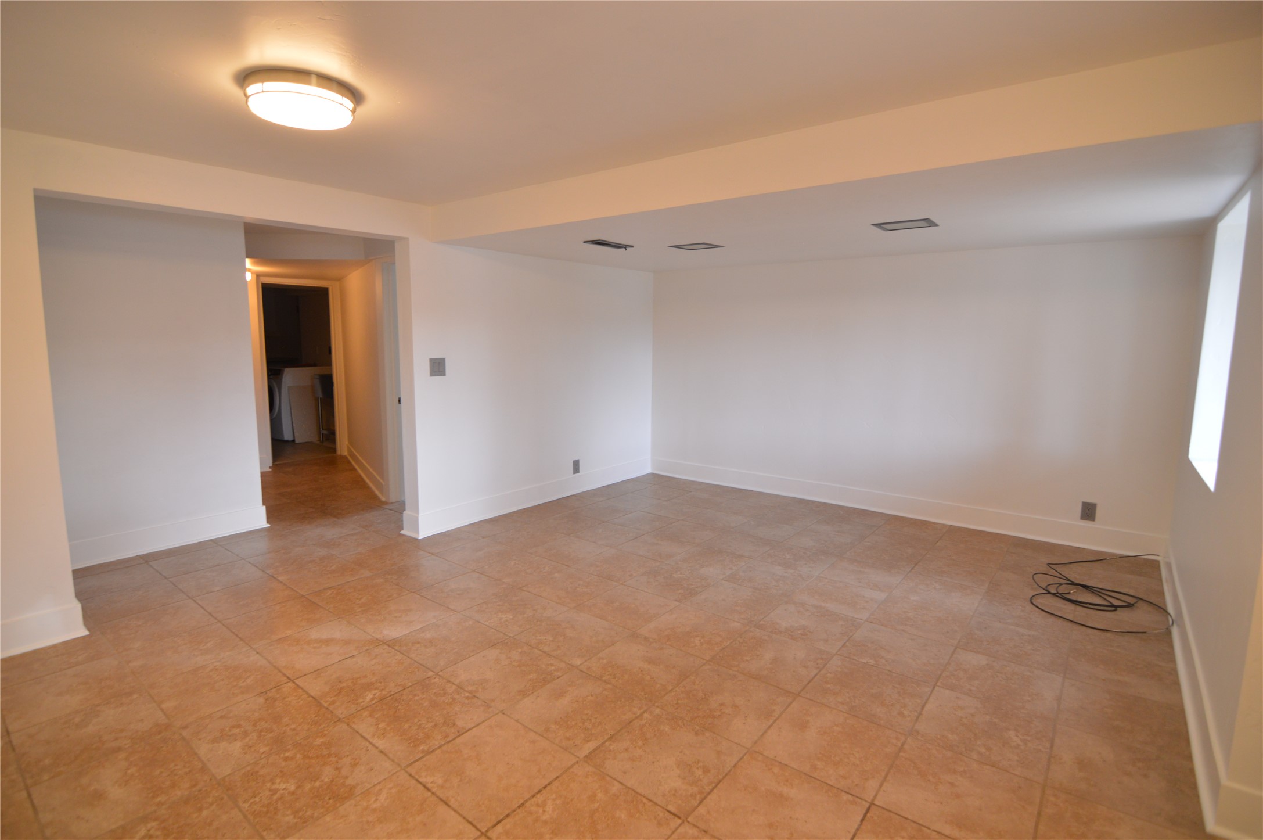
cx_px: 632
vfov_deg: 72.0
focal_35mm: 16
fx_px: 578
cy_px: 420
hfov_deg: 95.0
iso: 400
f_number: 2.8
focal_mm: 11
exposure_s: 1/60
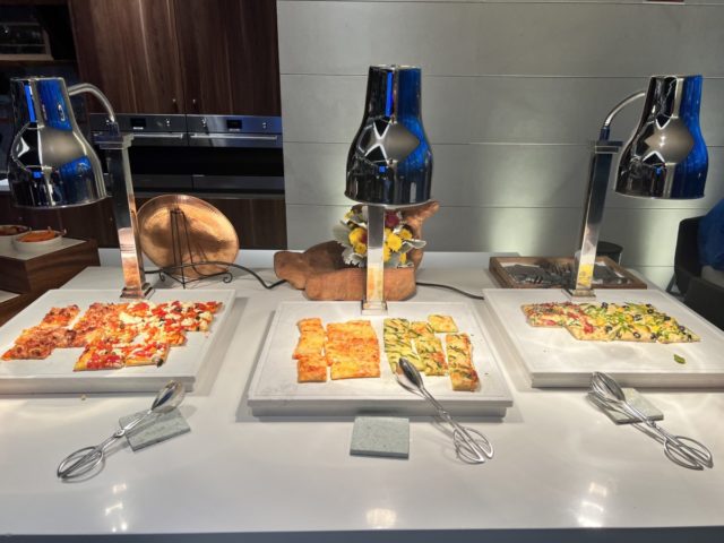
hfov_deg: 67.3
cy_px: 272
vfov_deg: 53.1
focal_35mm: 26
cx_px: 362
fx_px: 544
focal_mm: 5.7
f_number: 1.5
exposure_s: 1/265
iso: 40
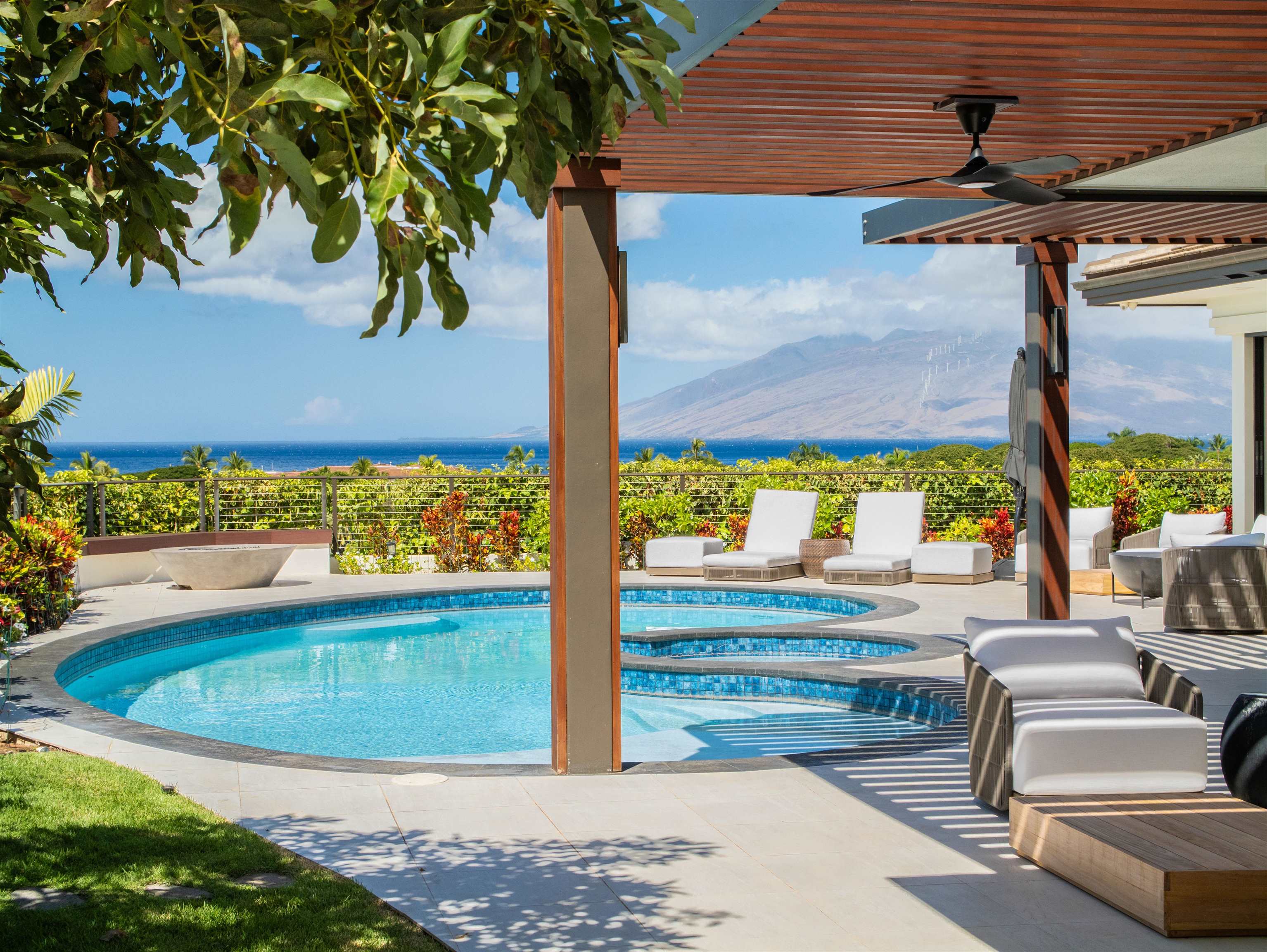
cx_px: 634
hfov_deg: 33.2
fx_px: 2124
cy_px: 476
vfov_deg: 25.3
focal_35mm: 58
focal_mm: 29
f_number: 8
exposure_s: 1/250
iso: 400
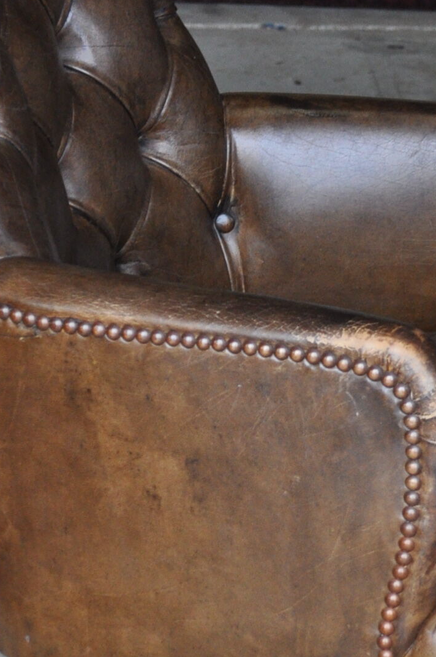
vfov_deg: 14.2
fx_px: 2623
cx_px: 254
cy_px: 442
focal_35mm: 144
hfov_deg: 9.5
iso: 720
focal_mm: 32
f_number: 4.8
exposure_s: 1/60
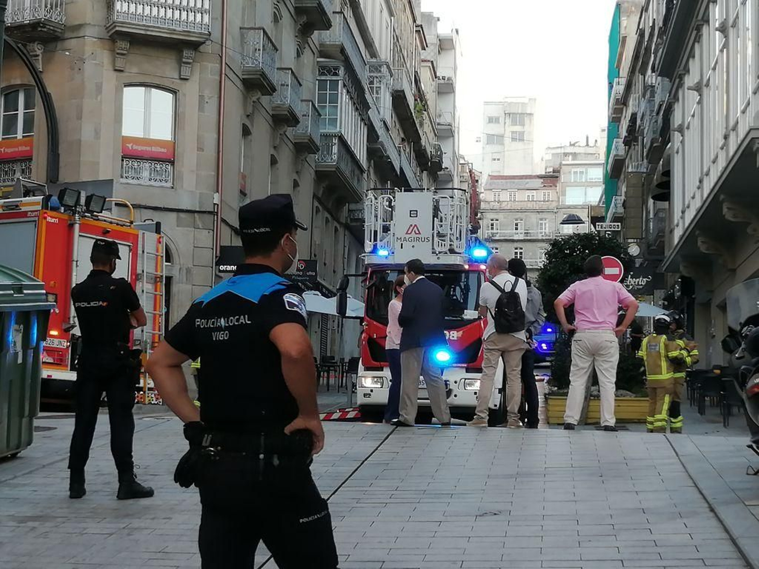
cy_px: 284
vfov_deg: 20.2
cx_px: 380
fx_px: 1601
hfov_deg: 26.7
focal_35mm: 73
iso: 50
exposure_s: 1/112
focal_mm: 3.96
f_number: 1.8
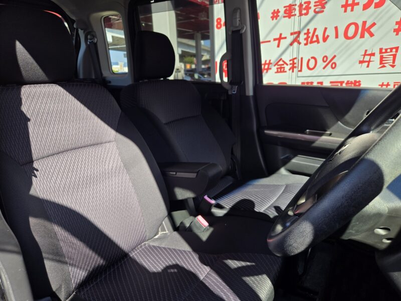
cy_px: 150
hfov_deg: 73.9
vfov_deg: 58.9
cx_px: 200
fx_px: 266
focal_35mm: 23
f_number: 1.8
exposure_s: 1/411
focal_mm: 5.4
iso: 25
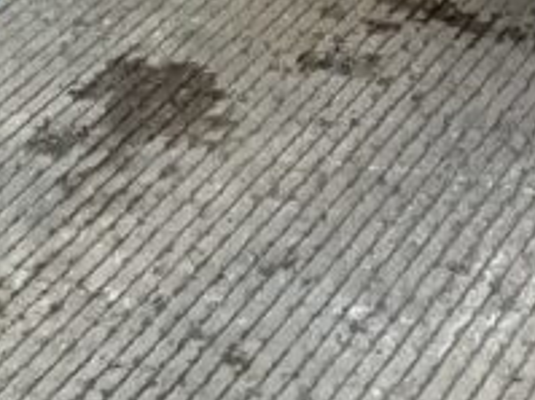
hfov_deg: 13.1
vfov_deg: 9.3
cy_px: -392
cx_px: 484
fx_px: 2301
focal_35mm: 149
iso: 16
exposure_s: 1/152
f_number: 1.8
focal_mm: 3
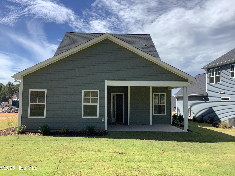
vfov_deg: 45.4
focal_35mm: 31
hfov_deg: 58.4
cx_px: 118
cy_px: 88
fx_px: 210
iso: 25
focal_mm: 3.3
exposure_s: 1/1481
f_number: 2.4
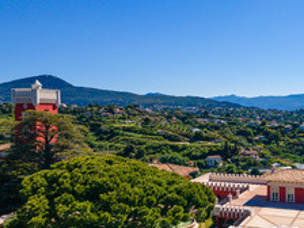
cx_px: 233
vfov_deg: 35.9
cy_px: 122
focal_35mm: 40
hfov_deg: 45.0
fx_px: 351
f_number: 2.8
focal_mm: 4.5
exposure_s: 1/730
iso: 100
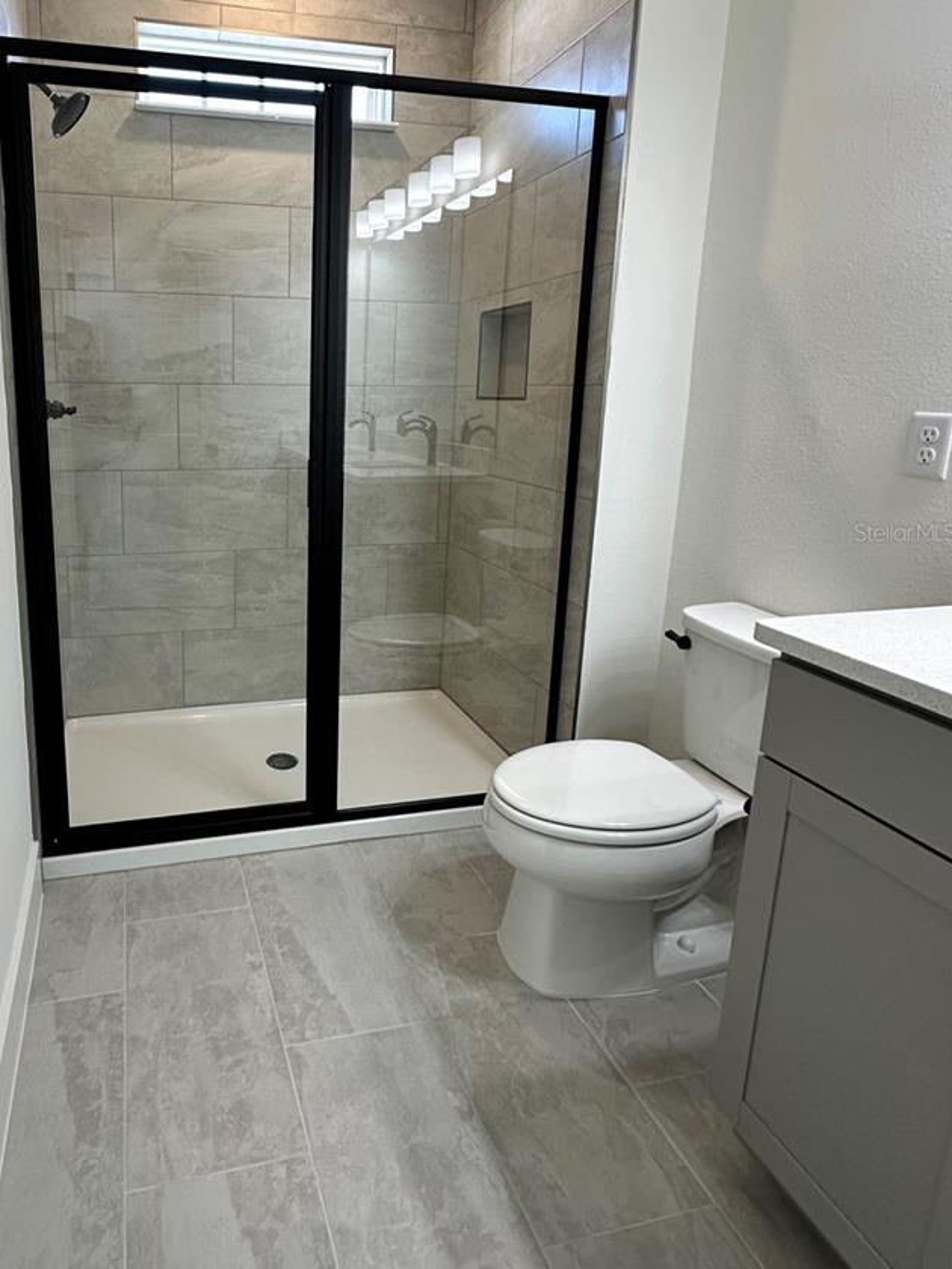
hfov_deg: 63.4
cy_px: 532
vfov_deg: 81.1
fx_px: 733
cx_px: 281
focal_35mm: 20
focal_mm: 2.22
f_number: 2.2
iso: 200
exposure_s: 1/120
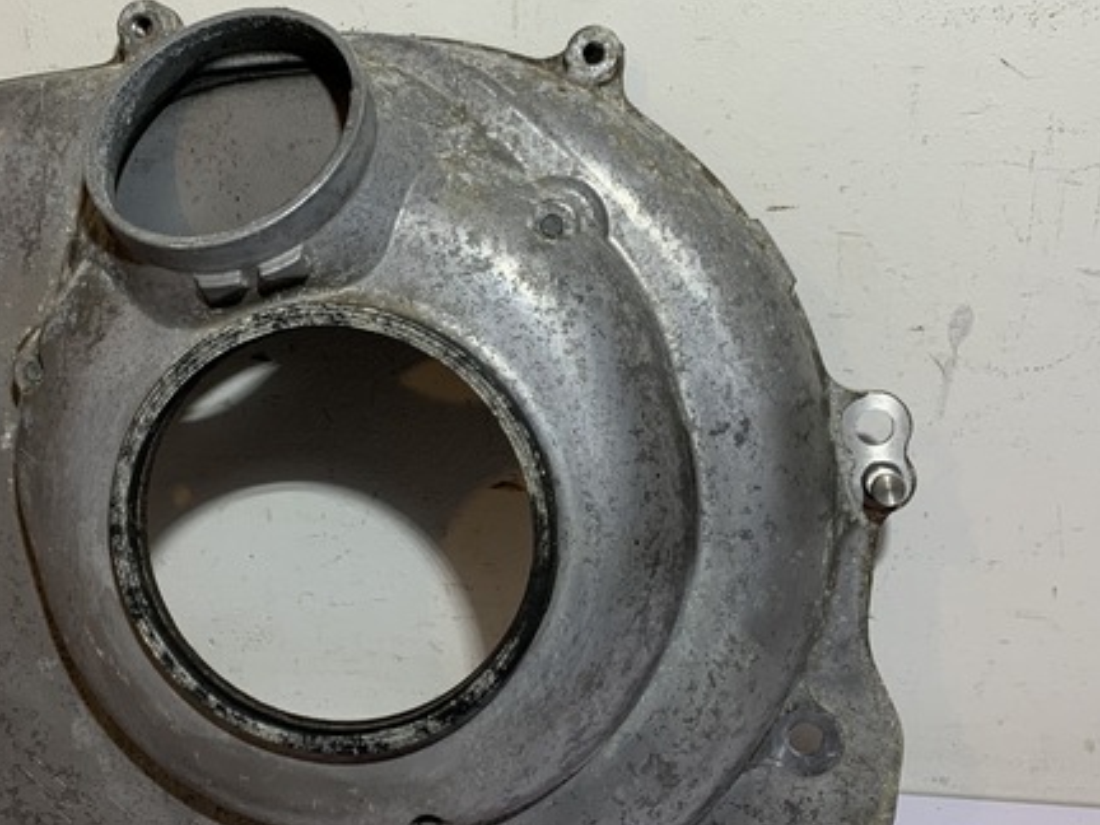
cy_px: 465
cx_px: 451
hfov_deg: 41.1
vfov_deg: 31.5
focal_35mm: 46
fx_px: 1462
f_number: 1.8
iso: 50
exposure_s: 1/122
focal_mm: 4.25
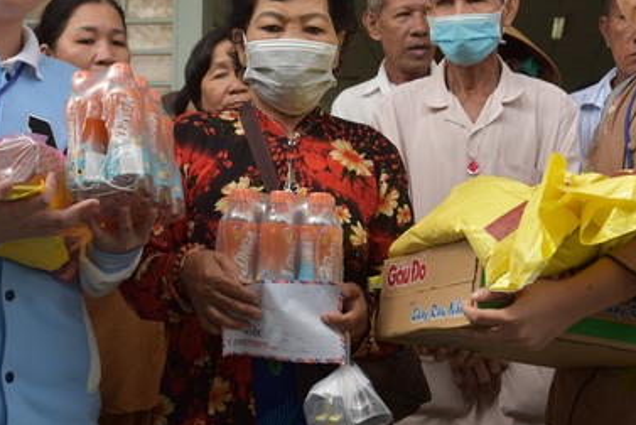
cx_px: 297
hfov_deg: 29.2
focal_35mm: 69
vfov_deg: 19.7
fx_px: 1220
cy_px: 150
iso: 400
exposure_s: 1/200
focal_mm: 40
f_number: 7.1
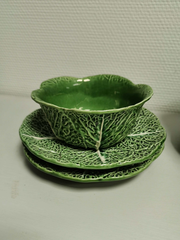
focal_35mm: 31
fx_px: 215
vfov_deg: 58.4
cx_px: 90
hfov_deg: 45.4
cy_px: 120
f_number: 1.8
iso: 100
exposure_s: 1/50
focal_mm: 5.58
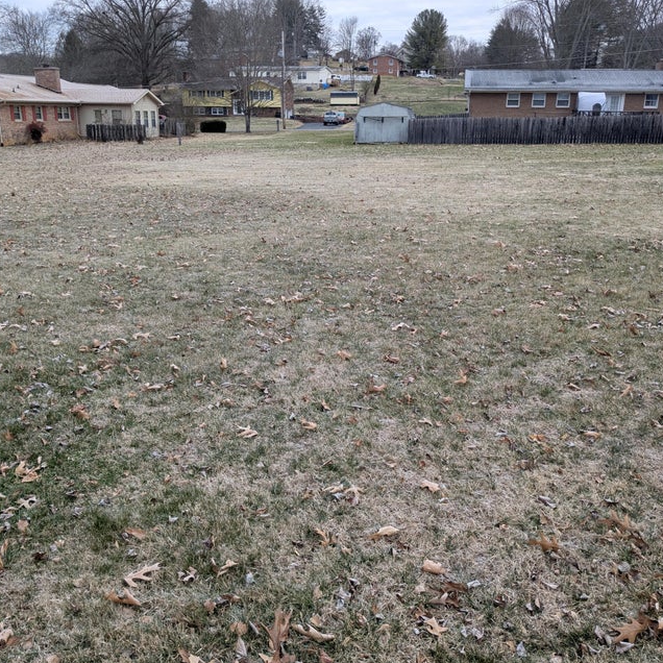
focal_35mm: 32
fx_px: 693
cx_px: 318
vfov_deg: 51.1
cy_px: 333
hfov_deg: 51.1
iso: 26
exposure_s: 1/296
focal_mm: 4.38
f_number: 1.73
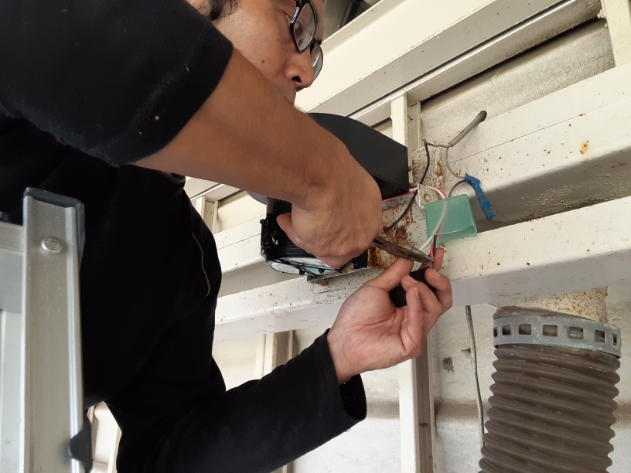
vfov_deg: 51.4
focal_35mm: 27
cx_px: 316
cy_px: 236
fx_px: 492
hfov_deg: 65.3
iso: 80
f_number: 1.9
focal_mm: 2.91
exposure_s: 1/100
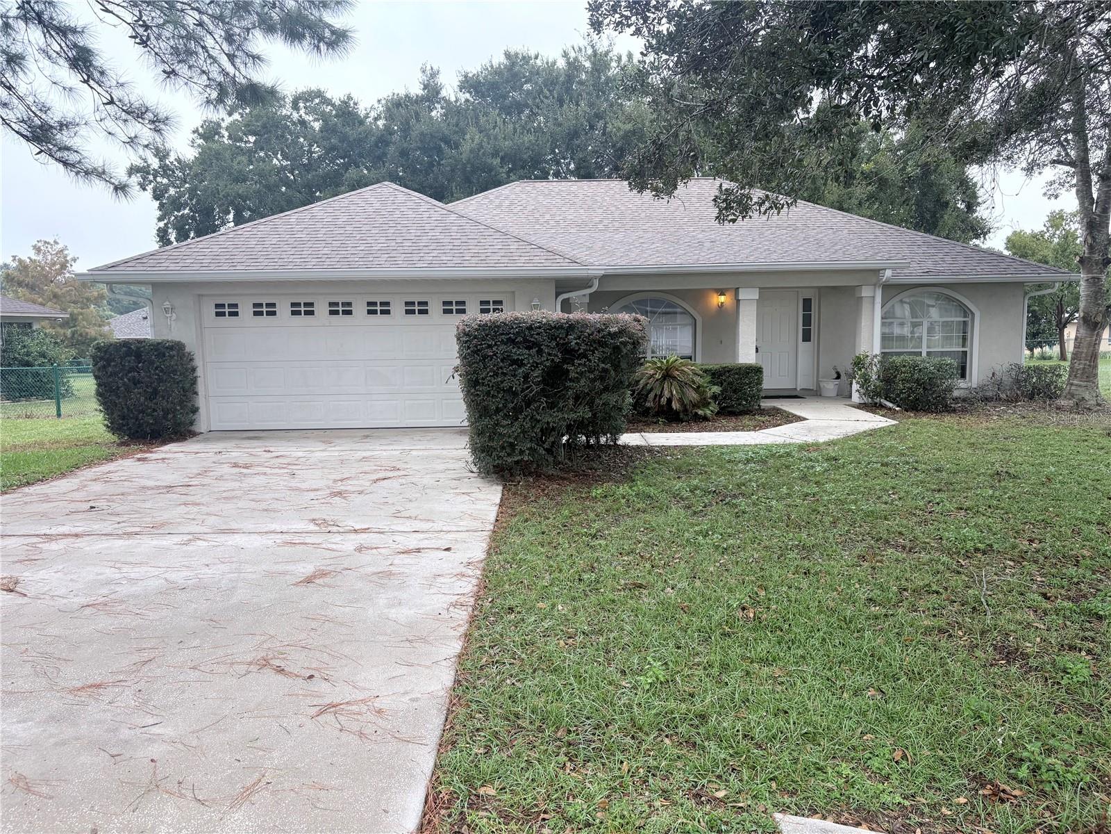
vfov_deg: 53.1
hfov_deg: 67.3
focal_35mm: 26
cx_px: 556
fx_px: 834
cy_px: 417
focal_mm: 5.96
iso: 100
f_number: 1.6
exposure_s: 1/233
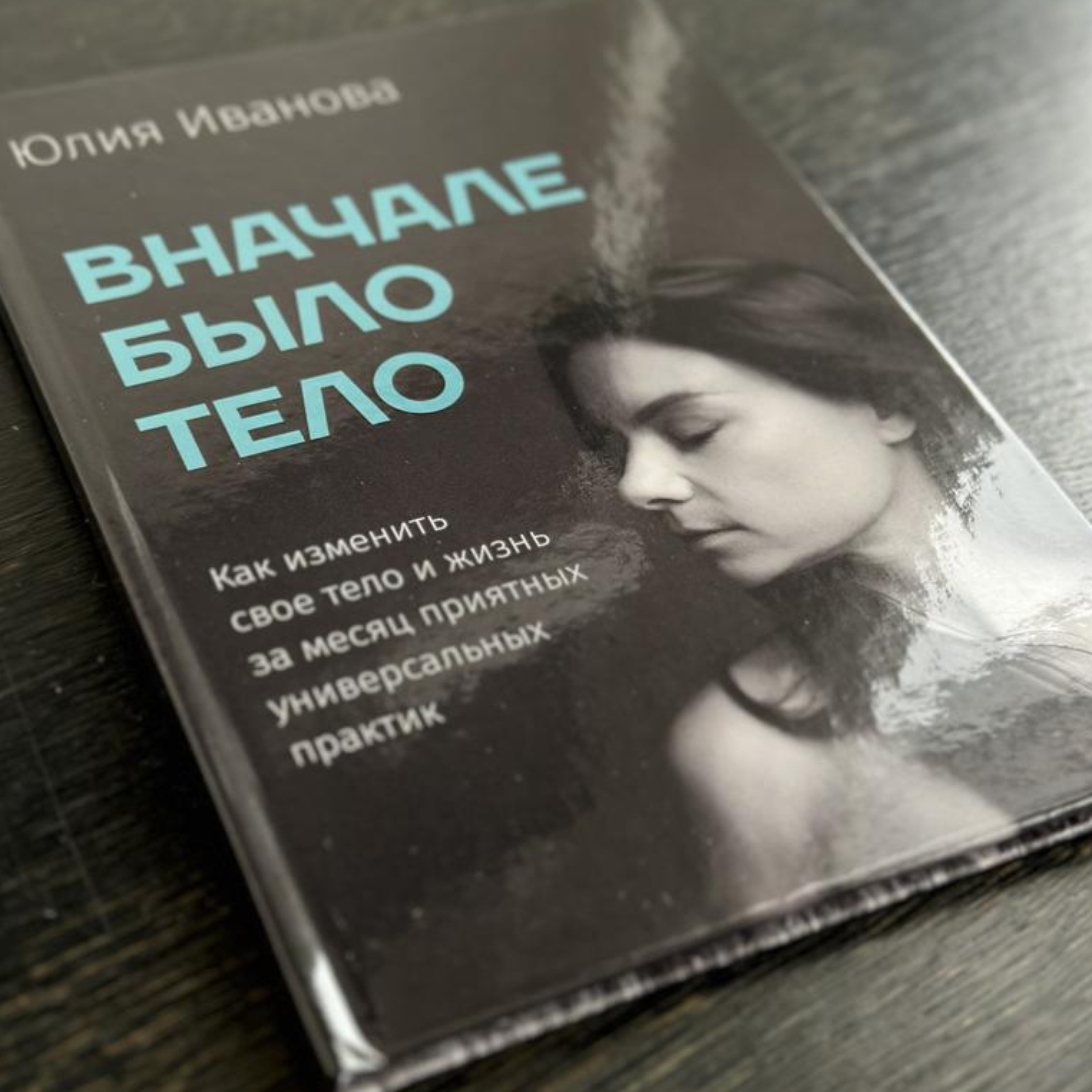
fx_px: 2034
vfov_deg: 30.0
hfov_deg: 30.0
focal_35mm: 57
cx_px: 546
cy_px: 510
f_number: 1.78
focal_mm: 6.86
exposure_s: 1/50
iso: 125
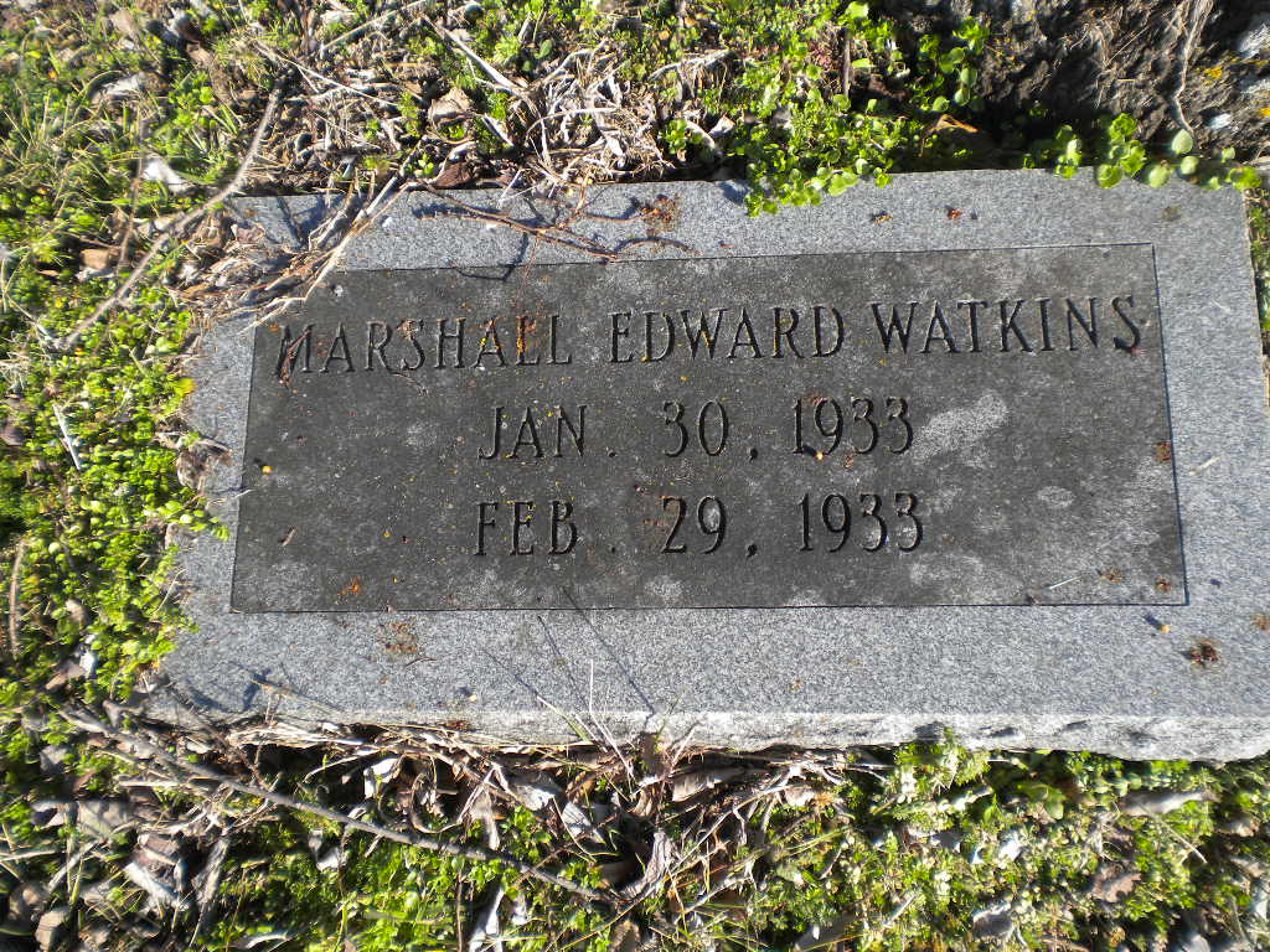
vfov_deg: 40.7
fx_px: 1284
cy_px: 476
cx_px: 635
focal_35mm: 35
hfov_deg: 52.6
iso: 80
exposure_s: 1/253
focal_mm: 6.3
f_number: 4.6
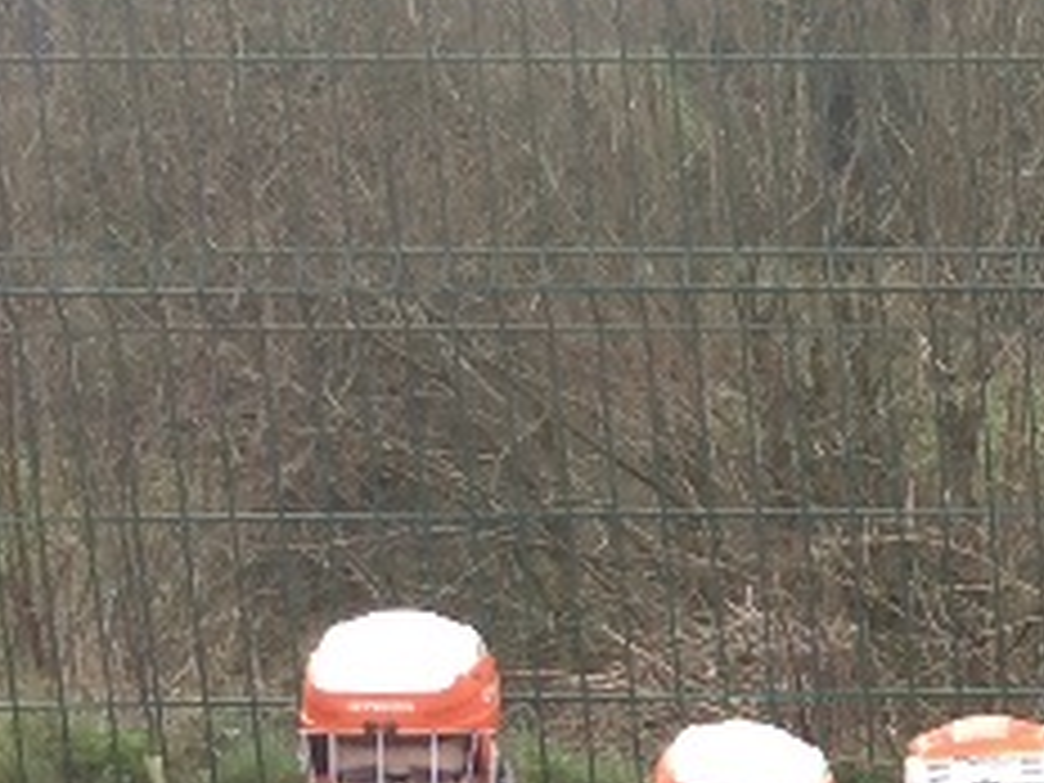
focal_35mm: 135
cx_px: 1908
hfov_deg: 13.1
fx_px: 4072
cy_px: 1152
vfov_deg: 10.6
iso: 32
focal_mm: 3.3
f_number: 2.4
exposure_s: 1/392
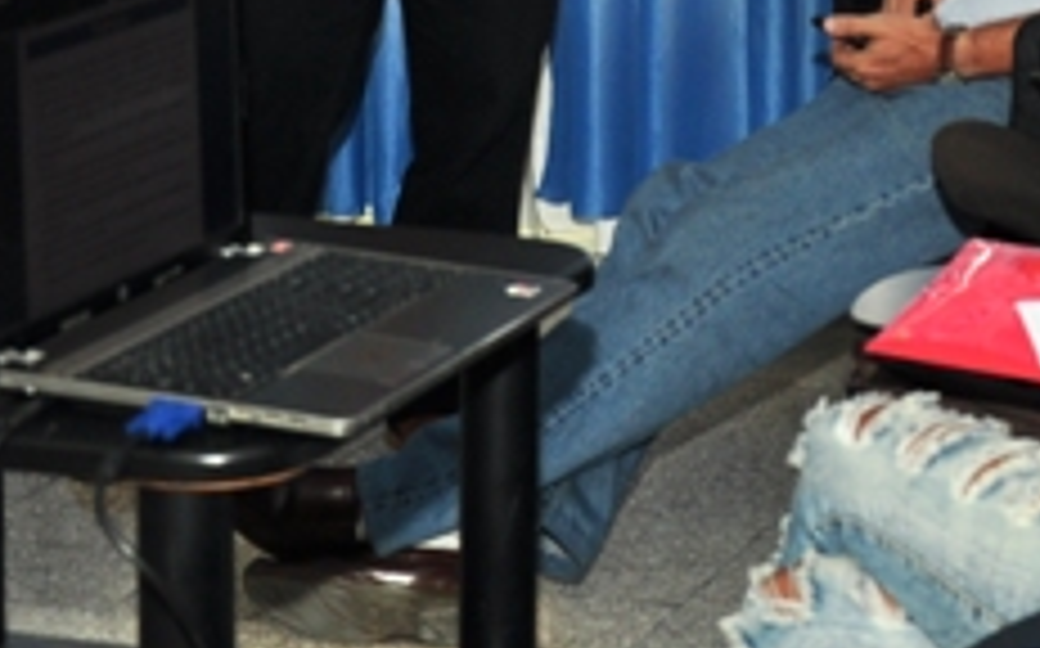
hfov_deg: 15.4
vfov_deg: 9.7
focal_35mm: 132
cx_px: 1193
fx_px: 3739
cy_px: -166
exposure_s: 1/60
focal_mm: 26
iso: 200
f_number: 4
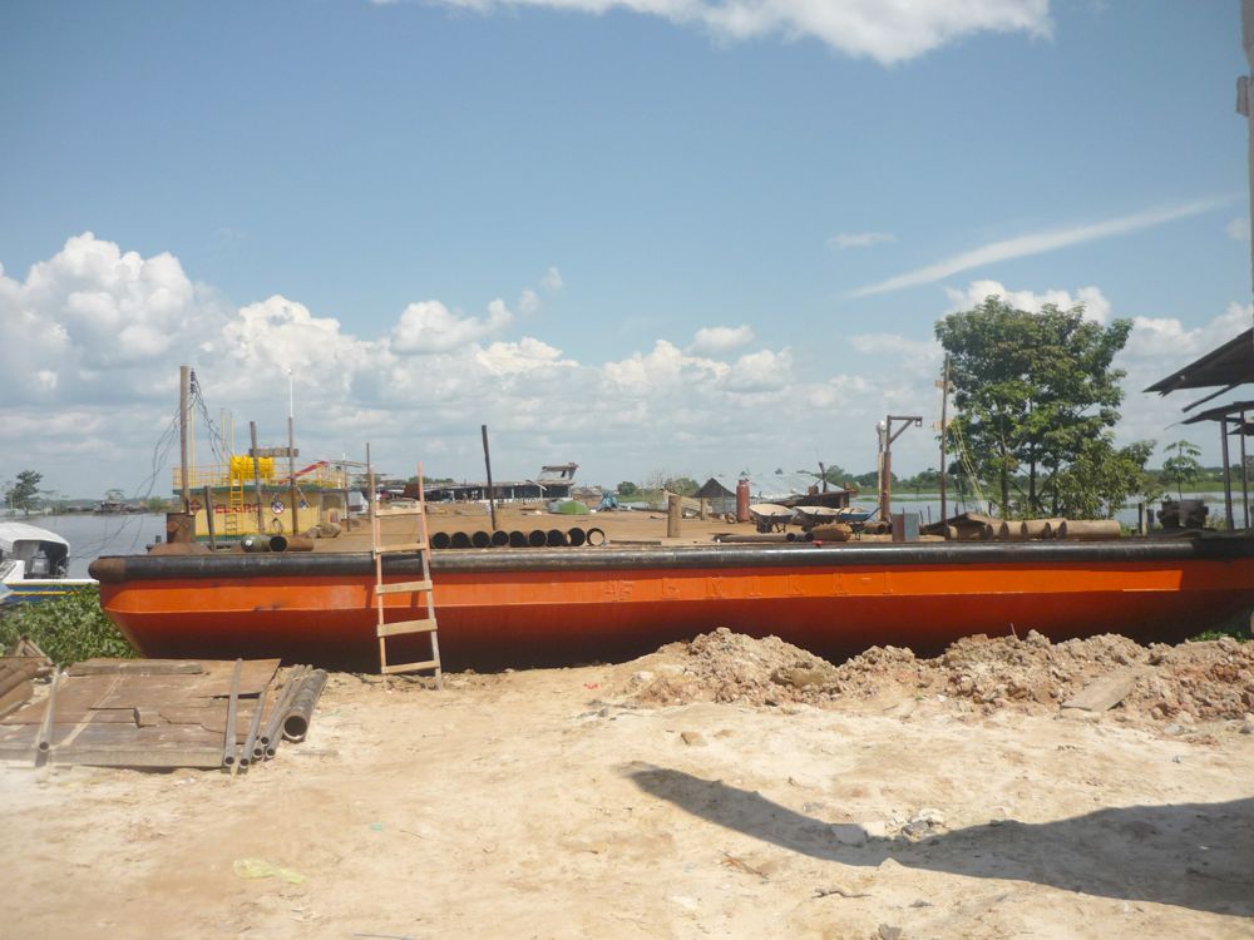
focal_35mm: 33
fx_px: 1195
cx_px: 627
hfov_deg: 55.4
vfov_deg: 42.9
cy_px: 470
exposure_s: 1/320
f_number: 8
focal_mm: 5.5
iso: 100
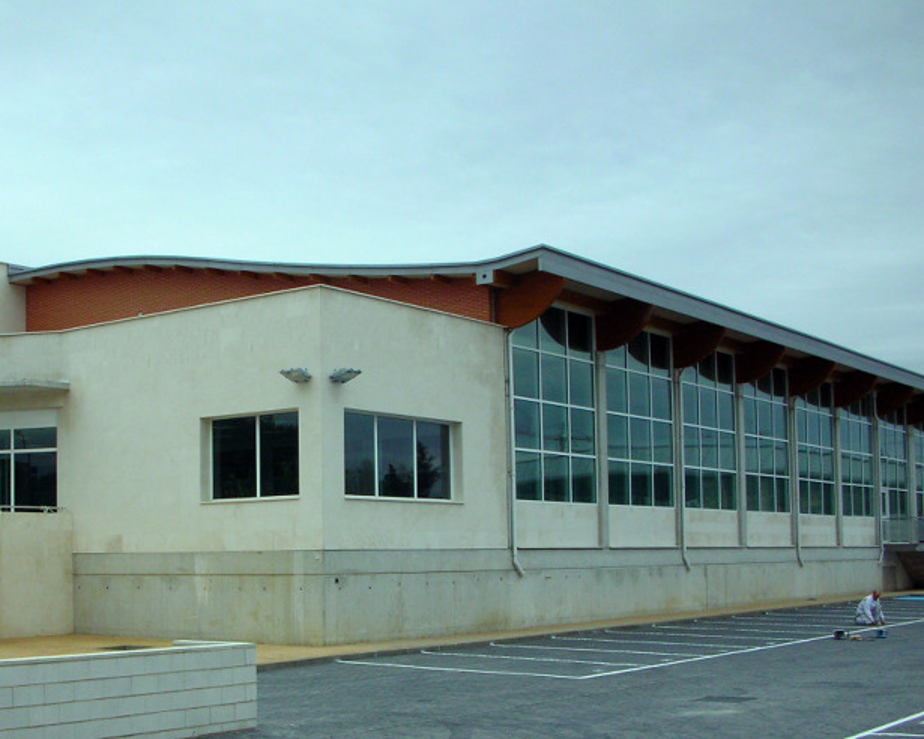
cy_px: 489
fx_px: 1367
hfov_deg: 36.8
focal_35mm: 50
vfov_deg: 30.0
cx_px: 279
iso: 50
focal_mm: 5.8
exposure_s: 1/102
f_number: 8.5
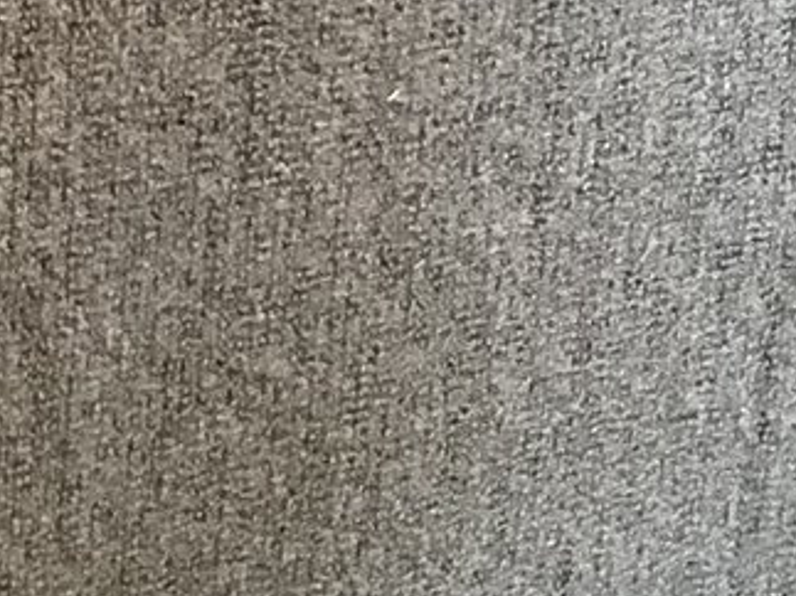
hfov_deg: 13.2
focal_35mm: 136
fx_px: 3126
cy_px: -691
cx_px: -595
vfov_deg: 9.9
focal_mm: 3
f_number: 1.8
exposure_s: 1/30
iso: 500
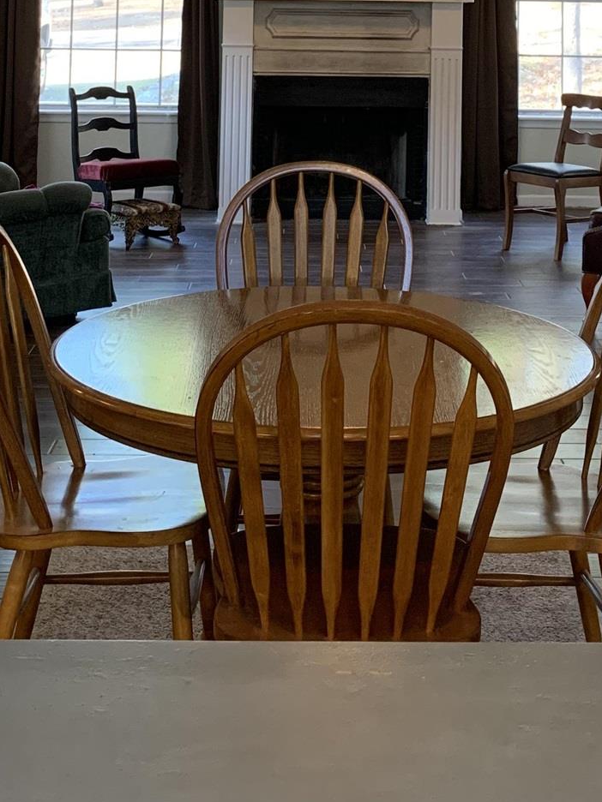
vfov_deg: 27.9
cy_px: -57
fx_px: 1484
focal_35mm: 64
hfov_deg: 22.9
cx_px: 342
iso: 200
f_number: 1.8
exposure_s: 1/60
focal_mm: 4.25
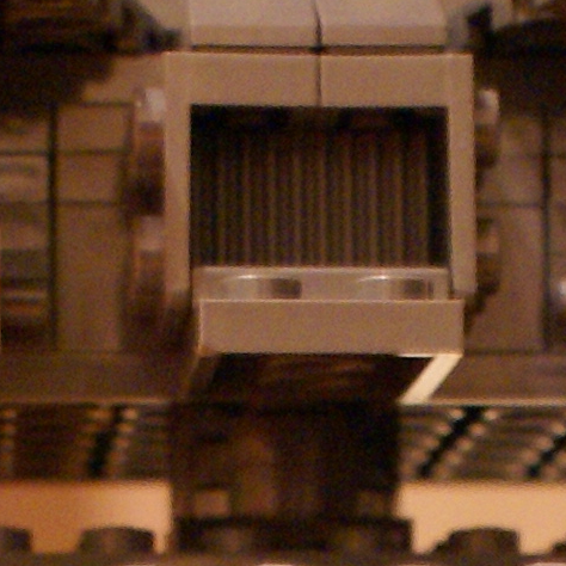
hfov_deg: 7.0
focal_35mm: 250
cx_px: 283
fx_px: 4625
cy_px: 988
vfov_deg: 6.8
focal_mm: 24
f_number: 4.5
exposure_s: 1/4
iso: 800
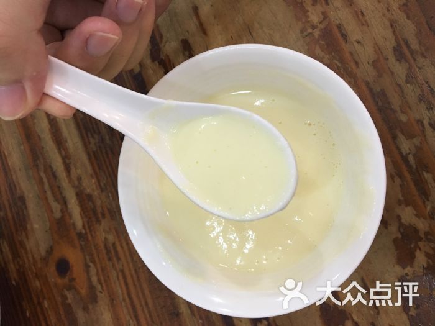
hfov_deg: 61.7
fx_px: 364
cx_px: 218
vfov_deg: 48.2
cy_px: 163
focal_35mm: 29
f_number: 2.2
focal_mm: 4.15
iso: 160
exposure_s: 1/33
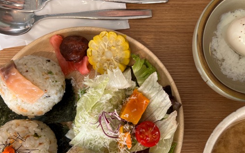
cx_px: 155
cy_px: 99
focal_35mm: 43
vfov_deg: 29.7
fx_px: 287
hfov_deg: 45.8
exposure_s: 1/121
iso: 40
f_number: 1.5
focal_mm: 5.7
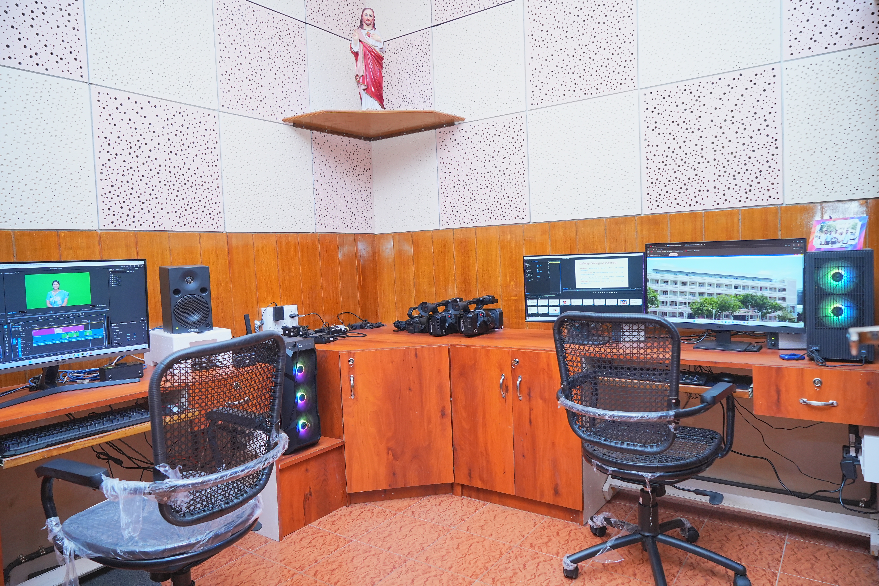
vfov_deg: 53.1
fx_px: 586
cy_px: 293
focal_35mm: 24
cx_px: 440
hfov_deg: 73.7
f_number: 5
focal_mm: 24
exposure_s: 1/100
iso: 1600
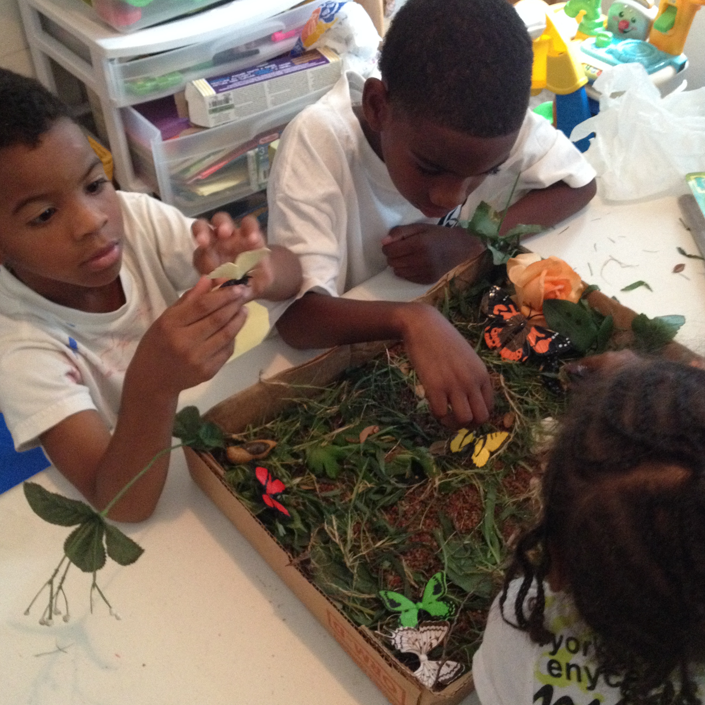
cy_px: 340
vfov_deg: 40.0
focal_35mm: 42
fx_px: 968
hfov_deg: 40.0
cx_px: 354
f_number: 2.4
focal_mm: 4.28
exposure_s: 1/15
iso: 400
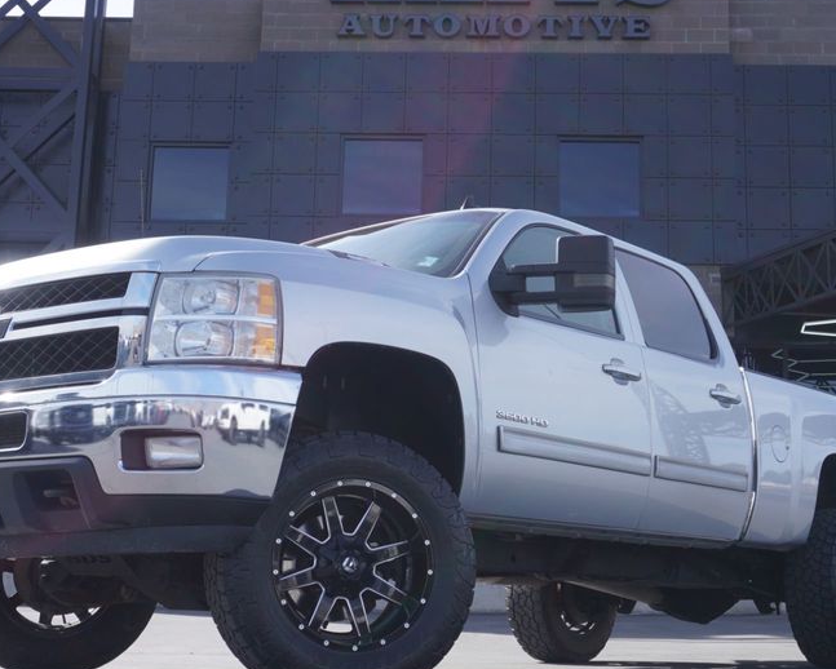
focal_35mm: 56
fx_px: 1380
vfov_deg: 27.3
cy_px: 319
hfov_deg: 33.7
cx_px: 423
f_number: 7.1
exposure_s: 1/160
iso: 100
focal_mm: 25
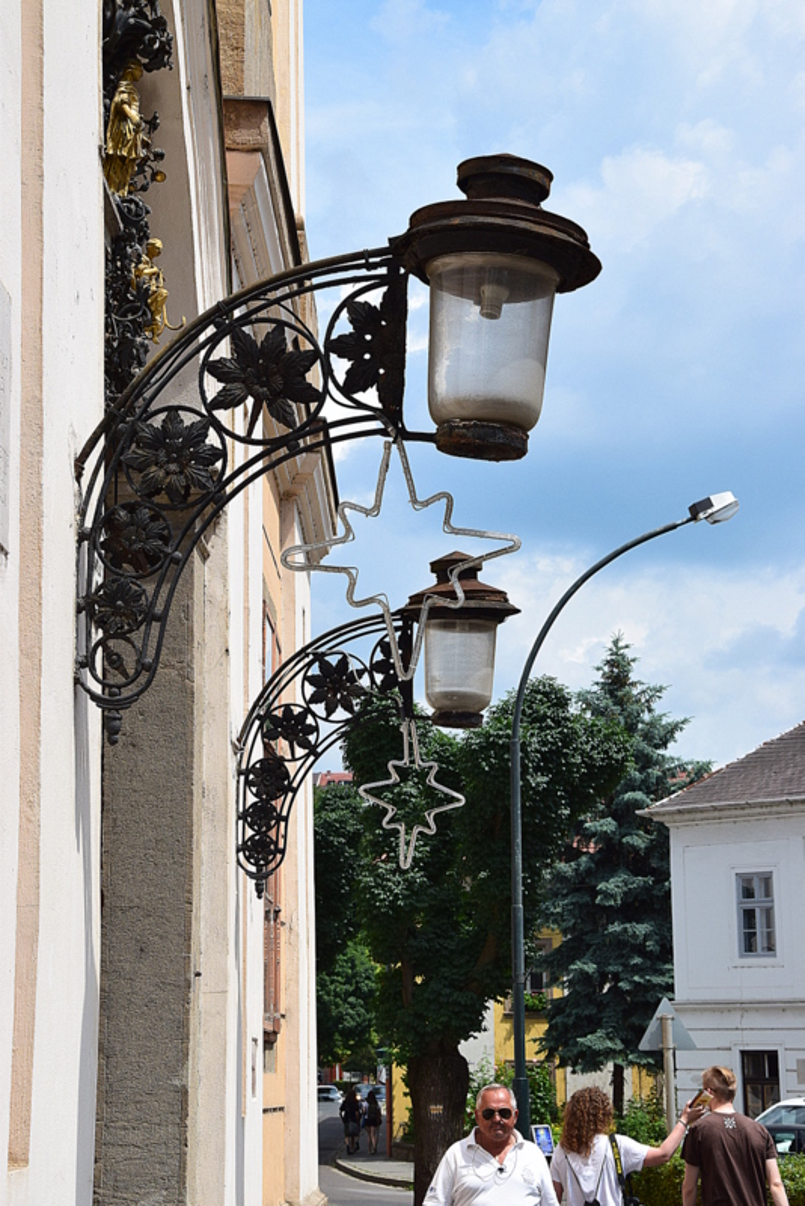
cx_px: 402
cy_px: 603
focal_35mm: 78
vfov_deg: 26.0
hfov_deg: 17.5
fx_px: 2614
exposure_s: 1/500
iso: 400
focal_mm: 52
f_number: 11
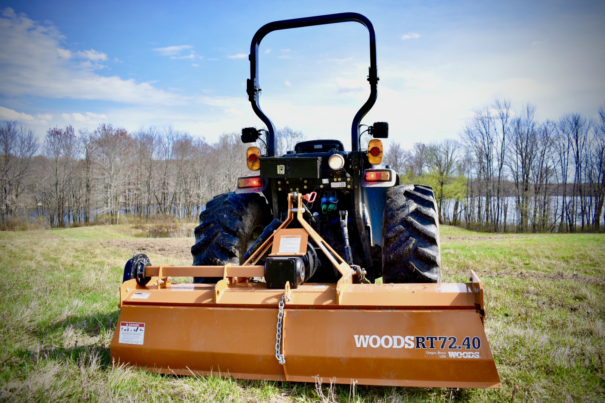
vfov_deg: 47.9
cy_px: 202
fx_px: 454
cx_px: 302
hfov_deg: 67.4
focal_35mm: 27
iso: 800
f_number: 3.5
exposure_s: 1/3200
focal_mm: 18
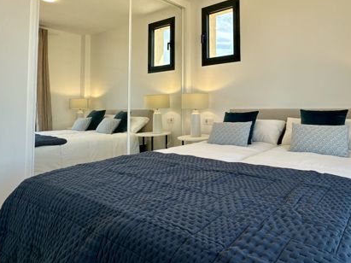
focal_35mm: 24
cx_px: 236
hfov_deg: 69.4
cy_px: 94
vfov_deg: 55.9
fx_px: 243
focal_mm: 2.22
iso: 40
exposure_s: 1/271
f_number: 2.2
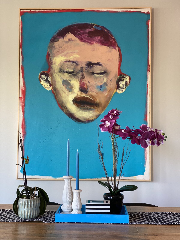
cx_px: 90
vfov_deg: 36.8
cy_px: 120
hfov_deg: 28.0
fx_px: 361
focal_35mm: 52
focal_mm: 6
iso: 125
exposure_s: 1/60
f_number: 2
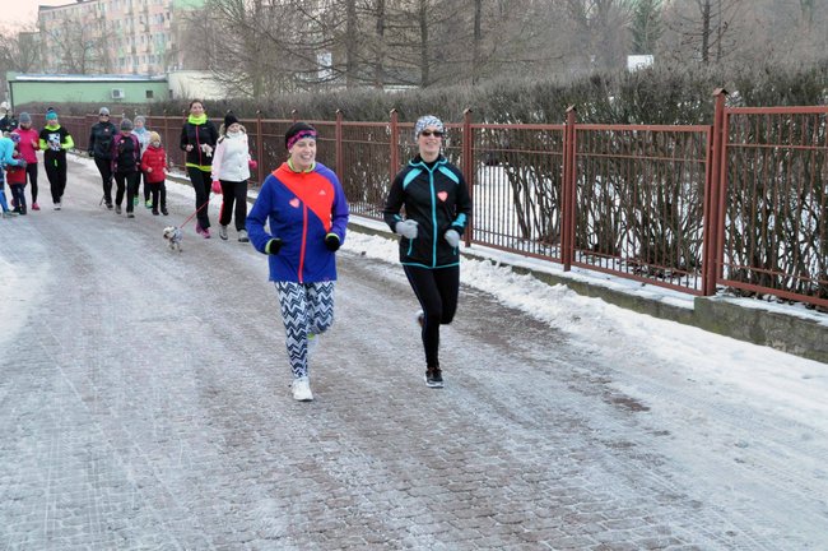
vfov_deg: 25.0
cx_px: 414
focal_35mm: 54
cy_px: 276
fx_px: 1241
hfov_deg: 36.9
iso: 2500
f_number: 13
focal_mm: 36
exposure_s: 1/100
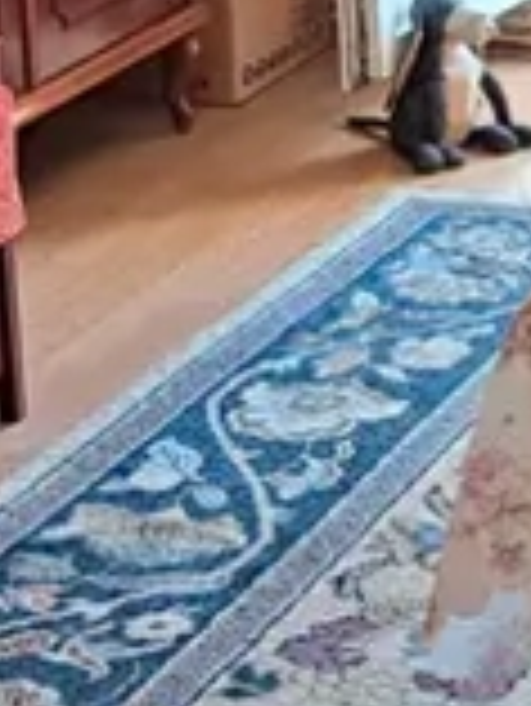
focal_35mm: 153
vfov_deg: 12.8
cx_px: 1116
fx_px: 3125
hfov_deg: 9.0
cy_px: 67
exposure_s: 1/50
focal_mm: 5.23
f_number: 1.8
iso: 200
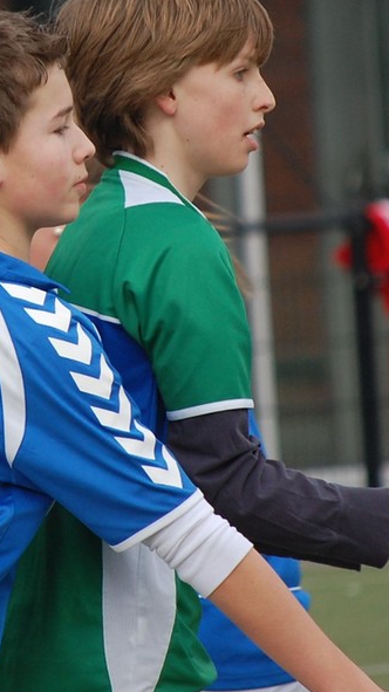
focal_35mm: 544
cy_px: 335
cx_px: 248
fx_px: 9985
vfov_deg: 4.0
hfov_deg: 2.2
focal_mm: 200
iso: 400
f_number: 5.6
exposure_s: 1/500
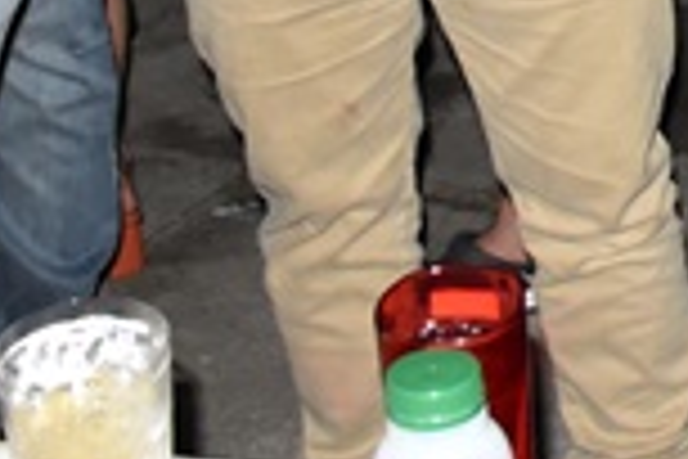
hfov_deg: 13.6
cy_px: -718
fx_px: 2694
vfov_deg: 8.7
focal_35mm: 141
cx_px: 1084
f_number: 4.5
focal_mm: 18
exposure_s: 1/200
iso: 2500
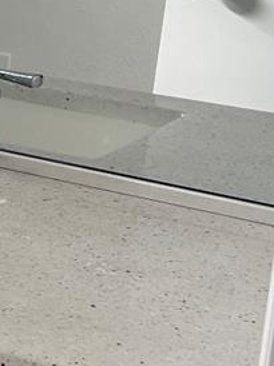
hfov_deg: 10.0
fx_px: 1448
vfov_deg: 14.4
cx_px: -264
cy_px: 160
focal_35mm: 137
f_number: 1.6
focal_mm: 5.1
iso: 100
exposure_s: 1/121
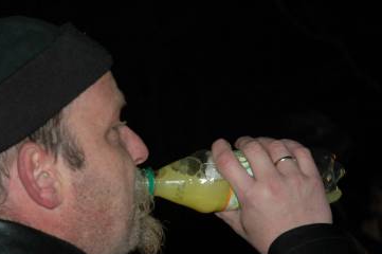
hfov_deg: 13.7
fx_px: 1590
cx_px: 142
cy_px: 169
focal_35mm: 150
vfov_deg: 9.1
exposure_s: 1/60
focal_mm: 60
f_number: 4.5
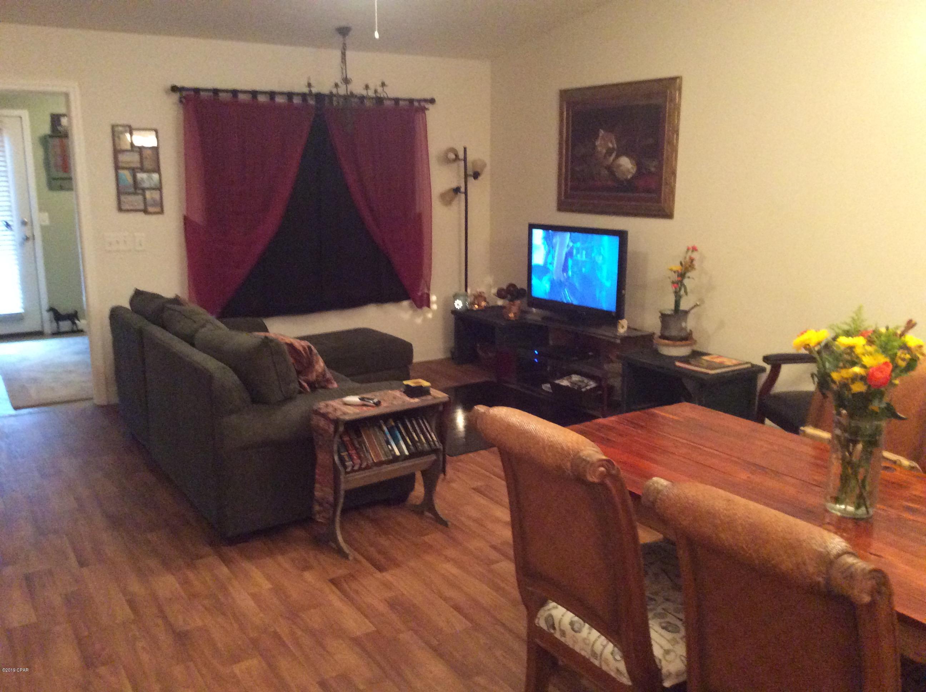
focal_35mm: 32
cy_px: 346
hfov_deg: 56.9
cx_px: 463
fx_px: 855
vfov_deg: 44.1
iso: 400
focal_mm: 3.3
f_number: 2.4
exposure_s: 1/15
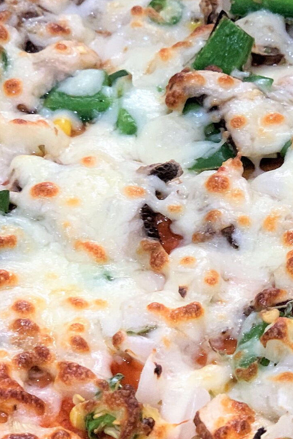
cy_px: 263
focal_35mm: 128
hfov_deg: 10.6
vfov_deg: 16.0
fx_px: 1563
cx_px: 269
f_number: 2.4
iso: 160
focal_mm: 6
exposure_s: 1/50
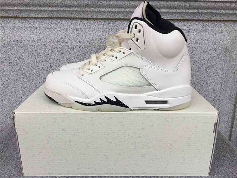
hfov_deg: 58.4
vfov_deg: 45.4
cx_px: 118
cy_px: 89
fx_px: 212
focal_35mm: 31
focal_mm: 3.3
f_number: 2.4
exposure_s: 1/229
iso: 25
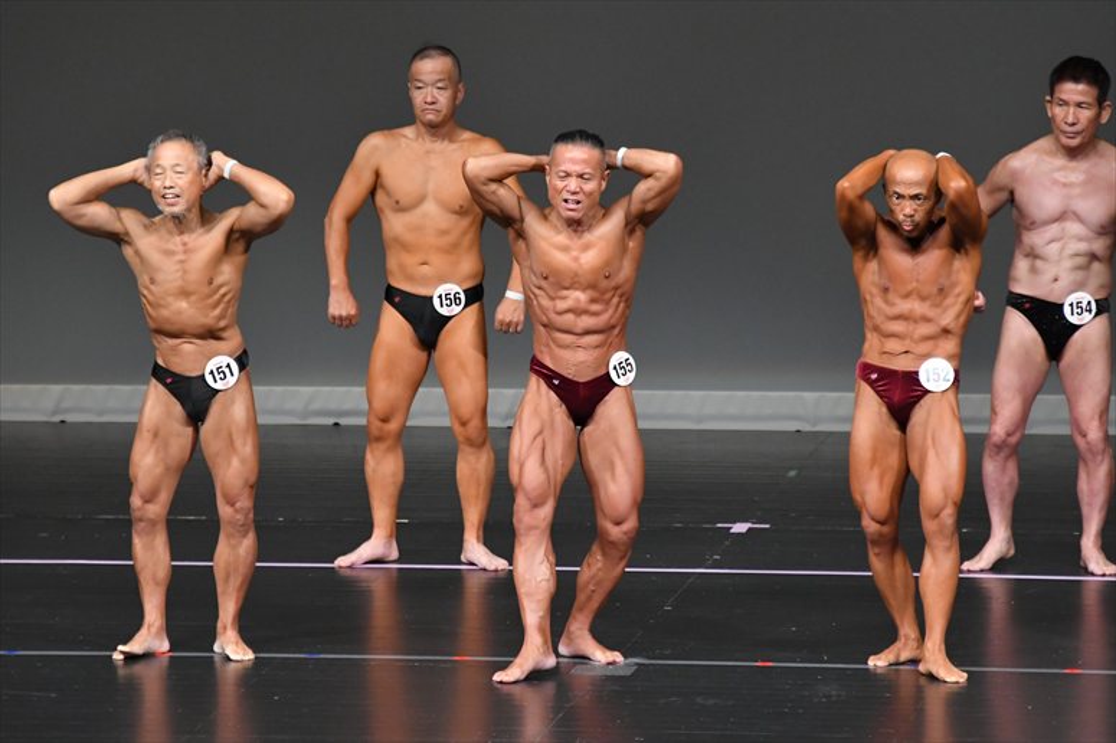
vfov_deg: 4.4
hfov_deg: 6.5
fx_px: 9760
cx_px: 558
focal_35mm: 315
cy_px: 372
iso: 4000
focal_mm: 210
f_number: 5.6
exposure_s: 1/400
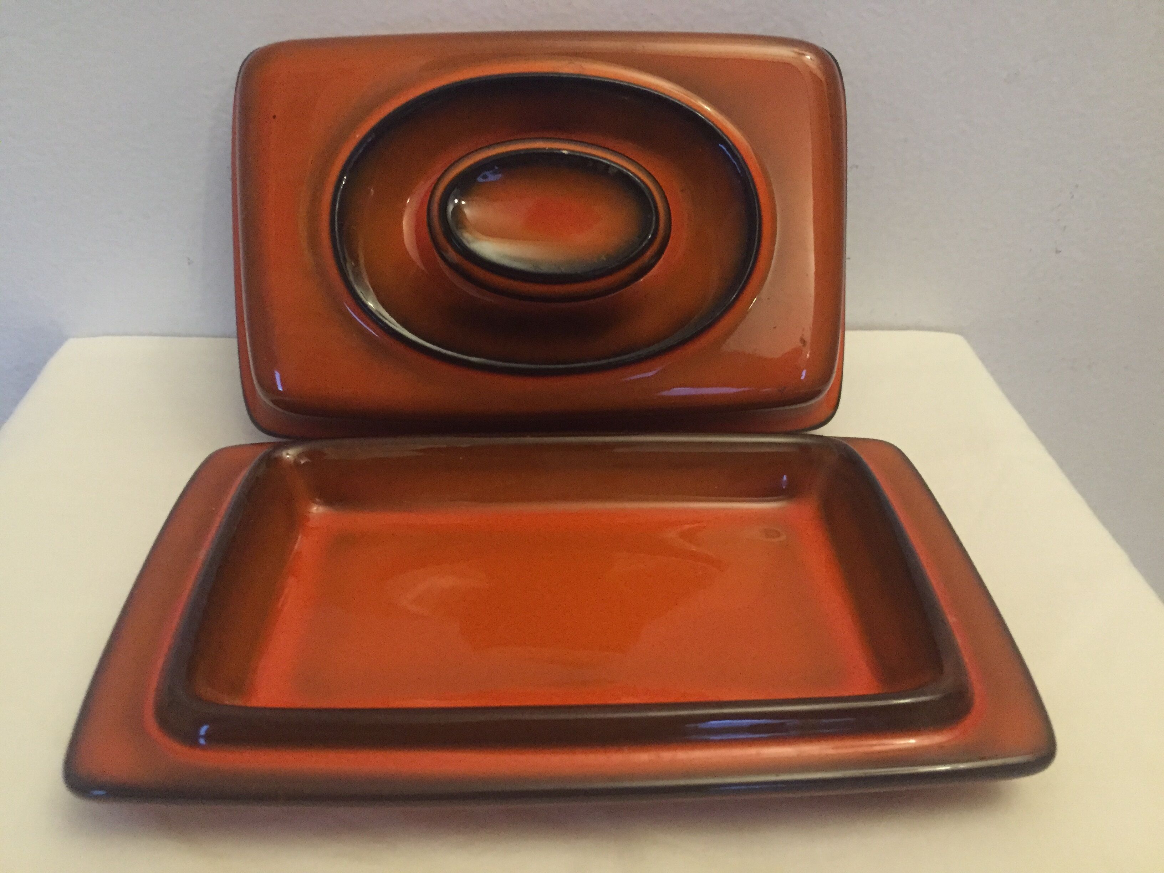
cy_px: 436
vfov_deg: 48.2
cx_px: 582
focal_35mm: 29
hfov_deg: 61.7
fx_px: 975
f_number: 2.2
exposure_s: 1/17
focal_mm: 4.15
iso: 320
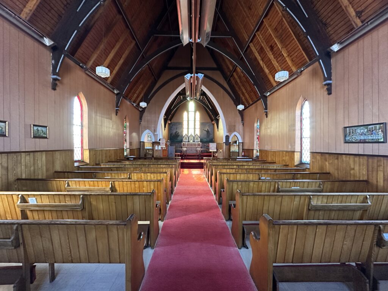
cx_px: 194
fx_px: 157
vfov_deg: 85.7
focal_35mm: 14
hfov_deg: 102.1
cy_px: 146
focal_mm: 2.22
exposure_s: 1/60
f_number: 2.2
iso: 500
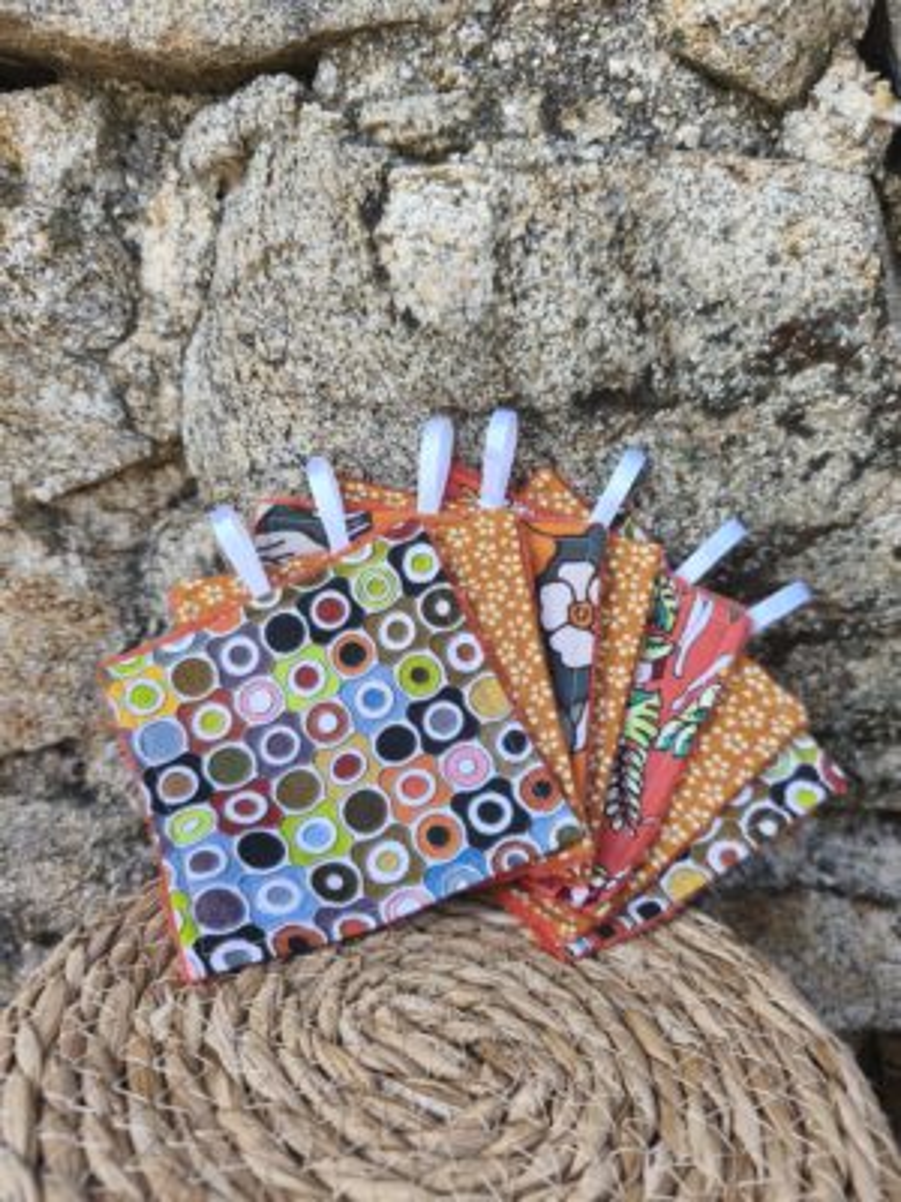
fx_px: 798
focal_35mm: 23
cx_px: 450
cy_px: 601
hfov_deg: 58.9
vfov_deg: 73.9
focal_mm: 6.18
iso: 50
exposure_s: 1/99.9
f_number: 1.65
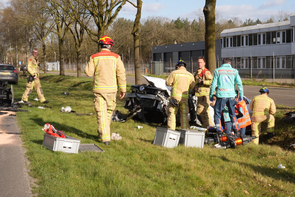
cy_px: 98
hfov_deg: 36.8
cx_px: 148
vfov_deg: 25.1
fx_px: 443
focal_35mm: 54
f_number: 22
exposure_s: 1/100
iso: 400
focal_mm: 36
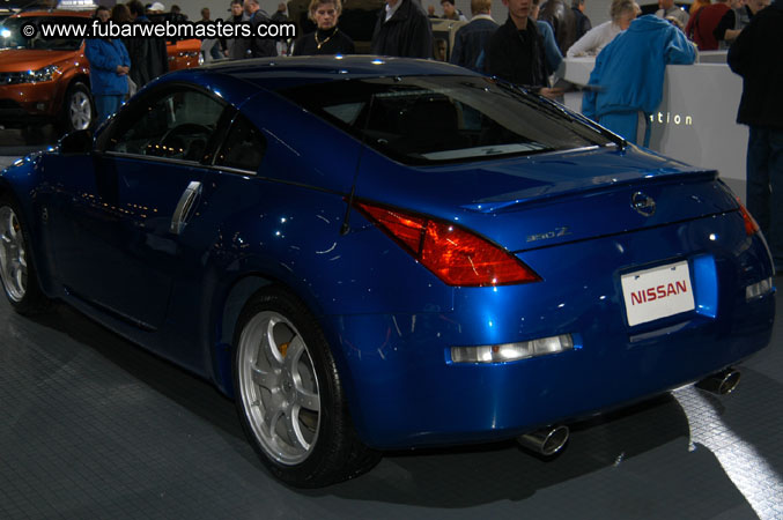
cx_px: 392
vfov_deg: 26.4
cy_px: 260
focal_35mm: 51
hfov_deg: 38.9
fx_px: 1108
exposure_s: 1/60
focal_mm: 34
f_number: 5
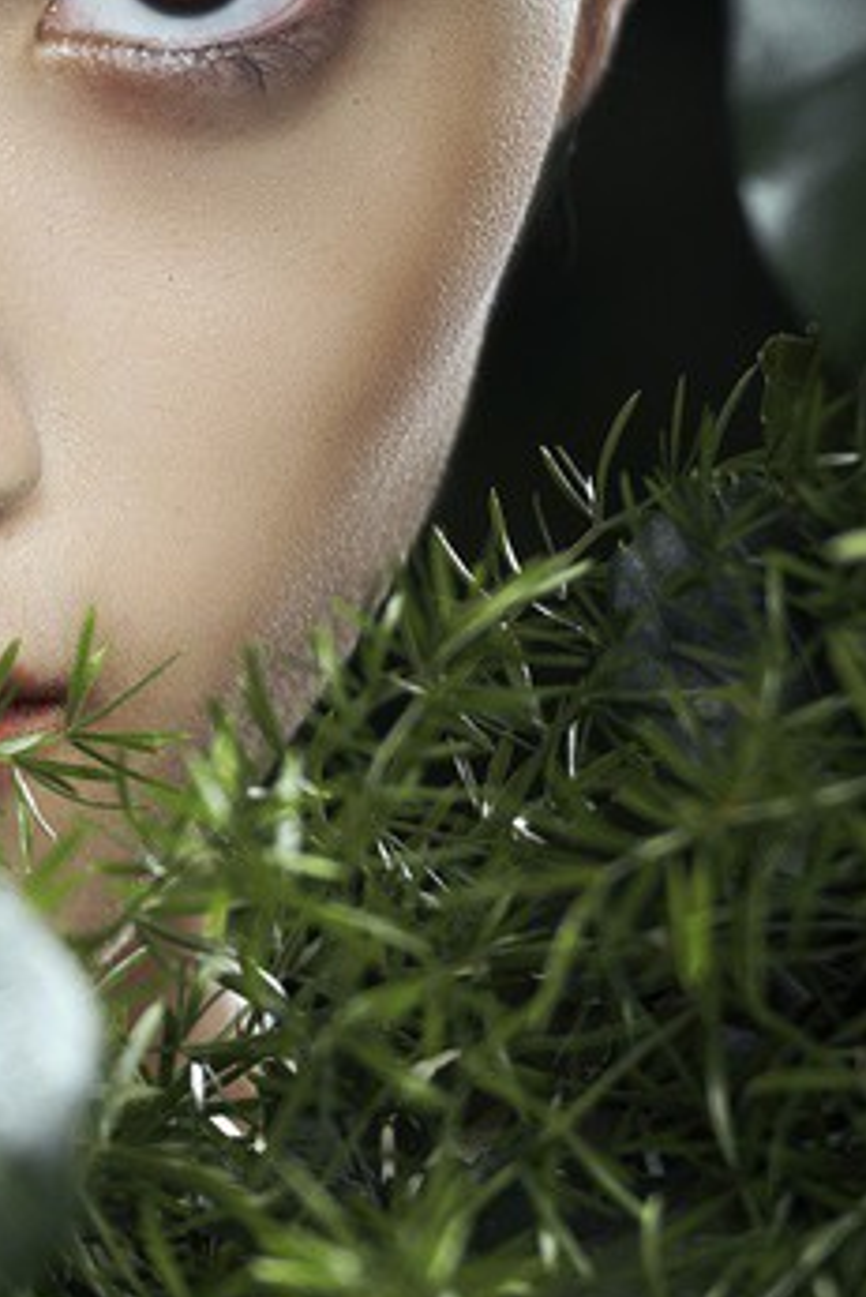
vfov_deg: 3.7
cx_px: -120
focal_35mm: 563
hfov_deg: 2.4
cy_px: 144
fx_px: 20293
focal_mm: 200
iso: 100
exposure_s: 1/200
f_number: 4.5
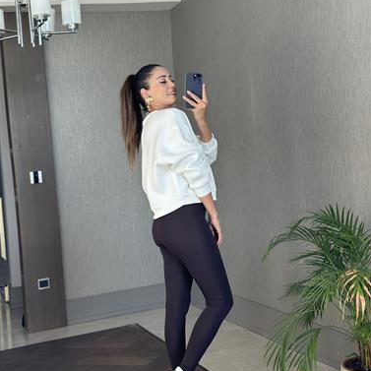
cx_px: 186
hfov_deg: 30.0
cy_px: 220
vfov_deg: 30.0
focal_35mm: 57
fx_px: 691
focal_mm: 6.86
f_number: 1.78
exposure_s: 1/172
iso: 100
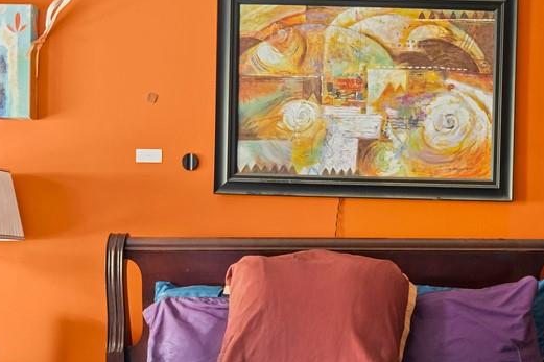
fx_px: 831
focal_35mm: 55
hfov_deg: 35.8
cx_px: 376
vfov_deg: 24.4
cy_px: 258
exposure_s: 4
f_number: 10
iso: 800
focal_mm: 14
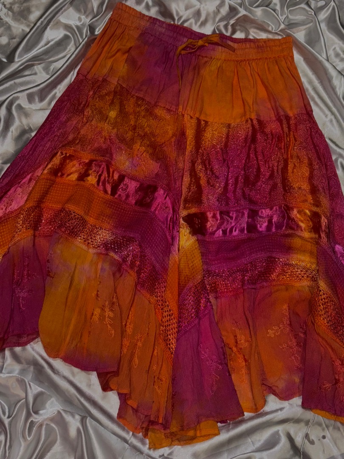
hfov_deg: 28.0
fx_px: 689
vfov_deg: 36.8
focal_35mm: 52
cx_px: 172
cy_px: 230
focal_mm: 5.96
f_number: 1.6
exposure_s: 1/12
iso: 64
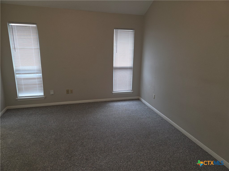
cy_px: 86
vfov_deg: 58.9
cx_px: 114
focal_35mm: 23
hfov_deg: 73.9
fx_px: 152
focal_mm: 5.4
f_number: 1.8
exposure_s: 1/60
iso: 100
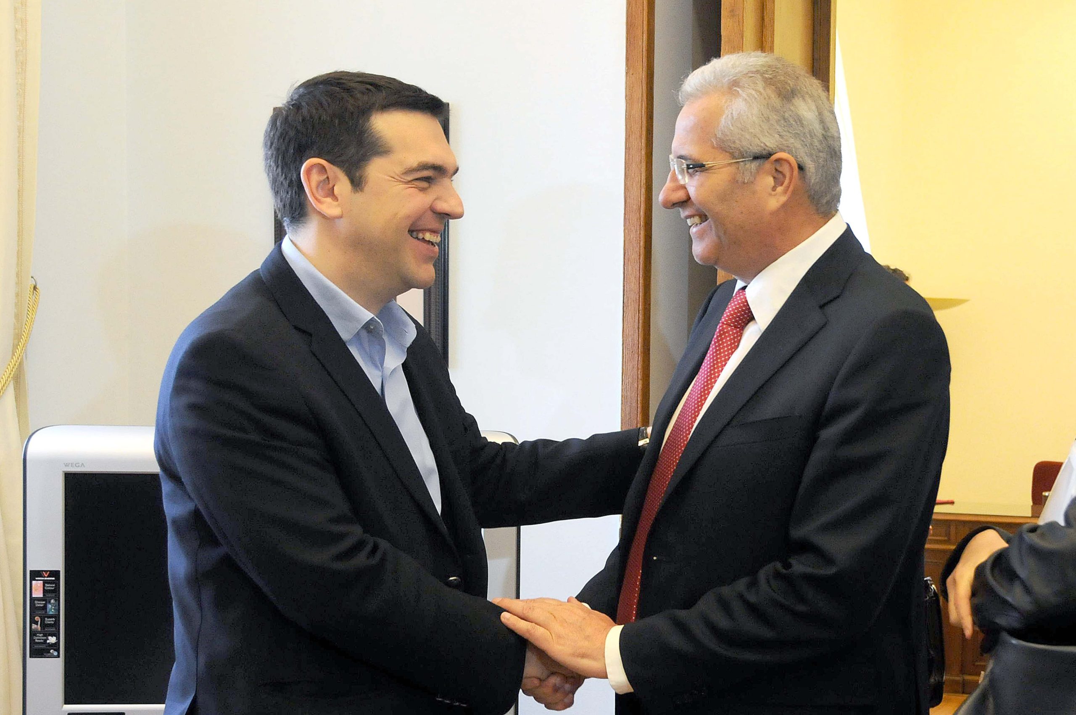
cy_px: 358
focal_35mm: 44
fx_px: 1299
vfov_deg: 30.8
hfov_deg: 45.0
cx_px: 538
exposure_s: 1/200
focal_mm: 29
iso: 1000
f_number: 4.5
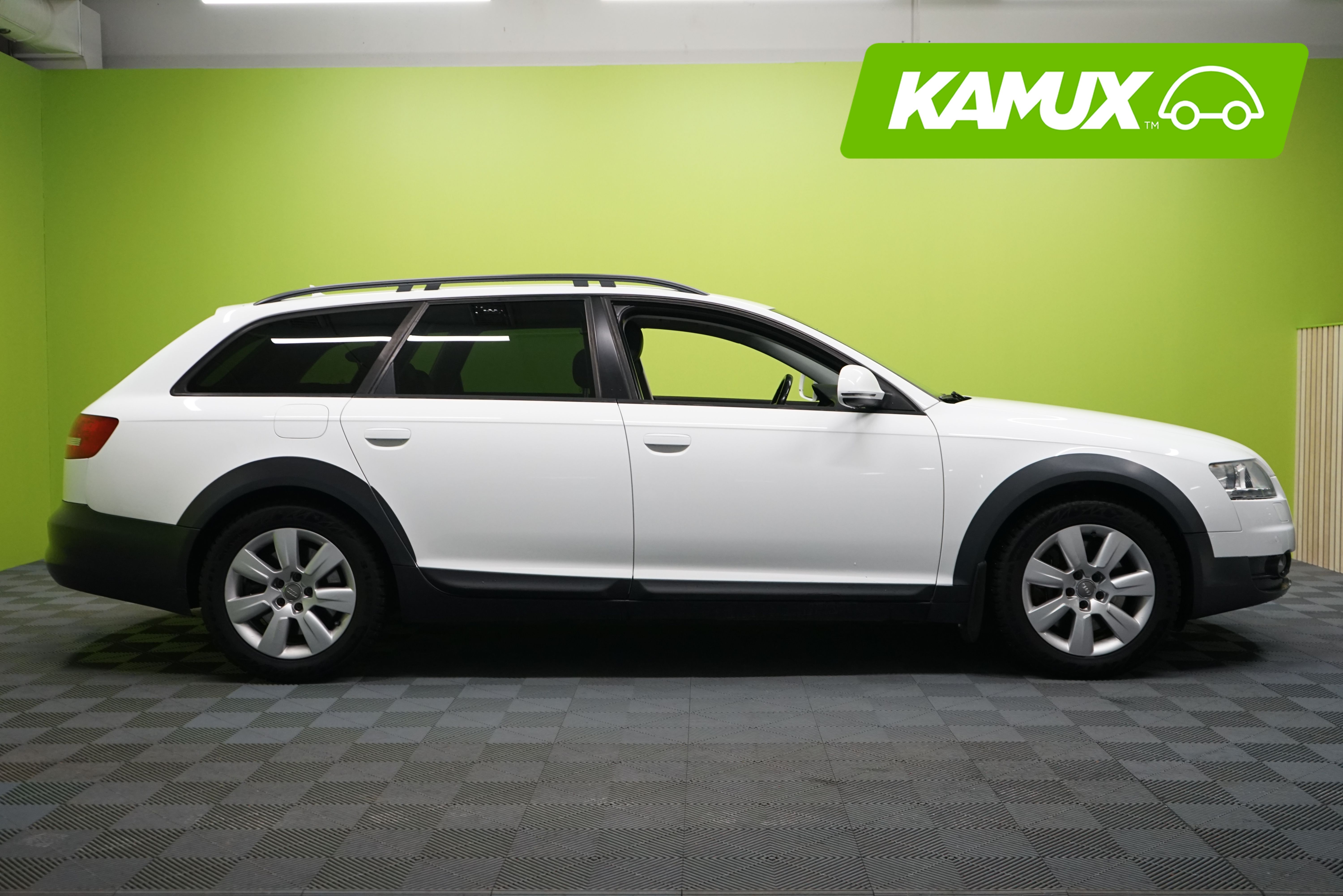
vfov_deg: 36.9
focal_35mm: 36
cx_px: 672
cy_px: 448
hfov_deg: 53.1
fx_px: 1343
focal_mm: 36
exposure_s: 1/50
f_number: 4.5
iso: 1600
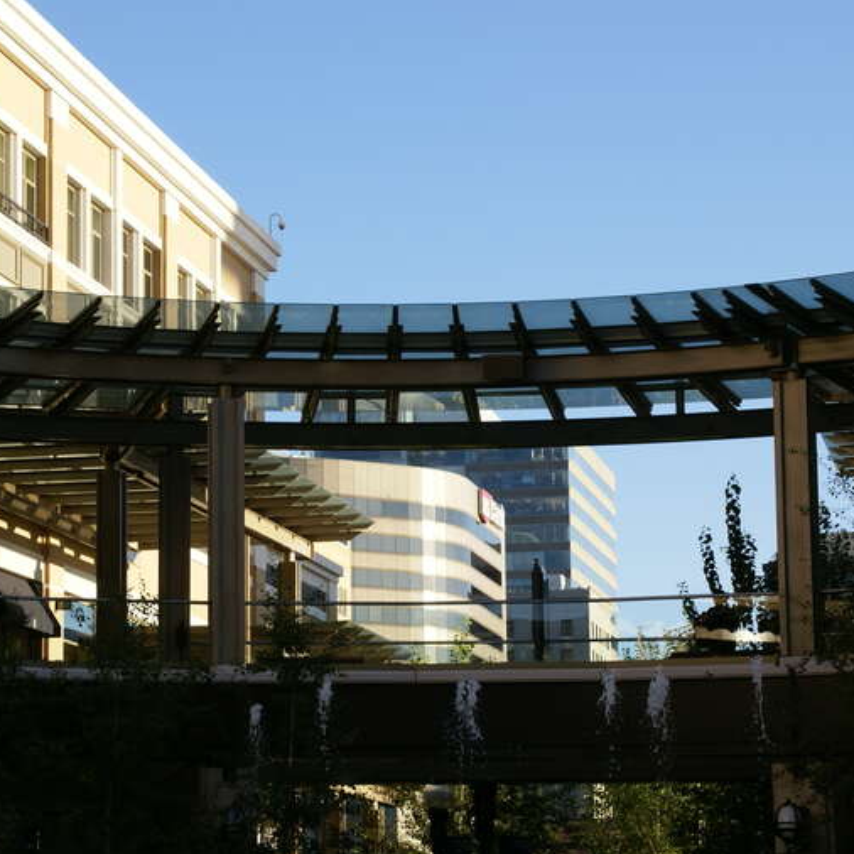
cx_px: 326
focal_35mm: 116
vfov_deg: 15.0
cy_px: 430
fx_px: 3238
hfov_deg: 15.0
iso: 100
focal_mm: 60
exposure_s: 1/125
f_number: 8
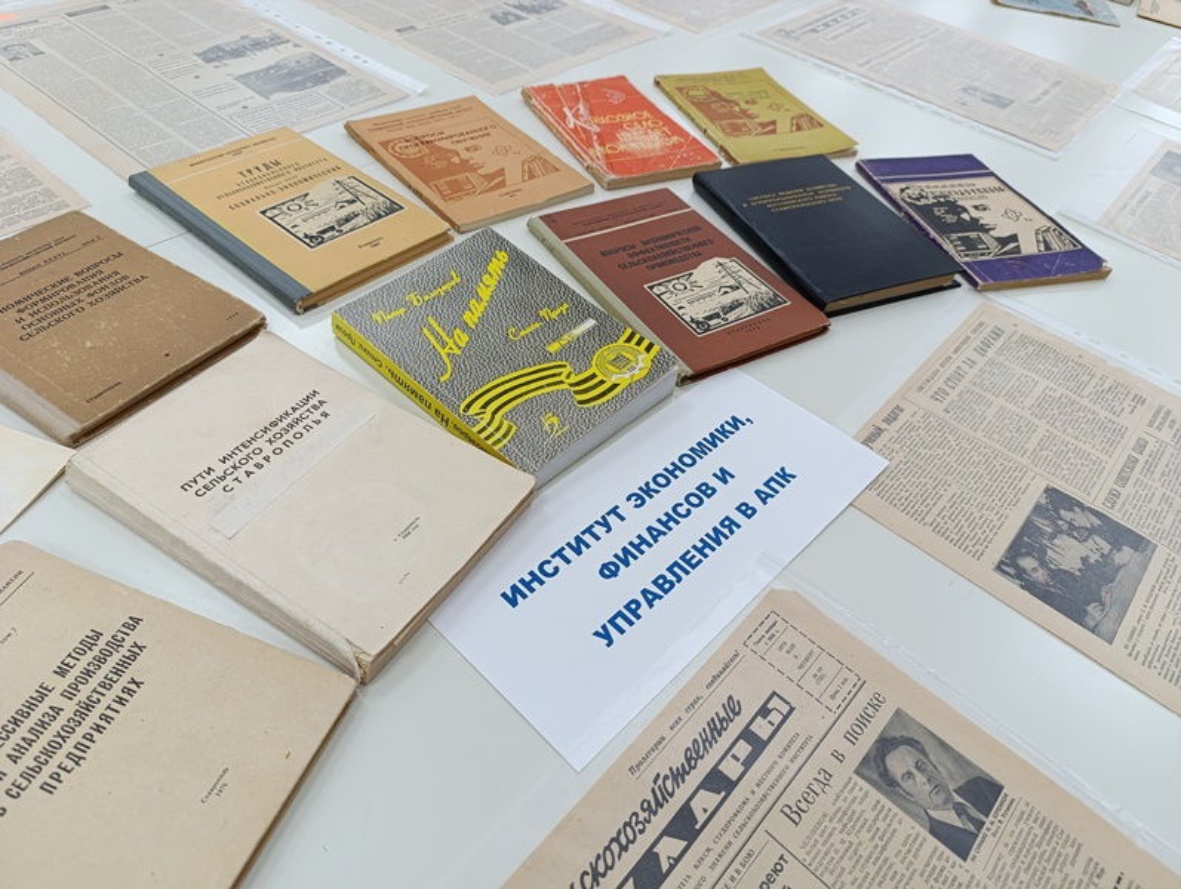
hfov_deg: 73.8
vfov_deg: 59.0
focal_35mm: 23
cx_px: 590
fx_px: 786
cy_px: 444
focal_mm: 6.14
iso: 320
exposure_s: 1/100
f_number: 1.6
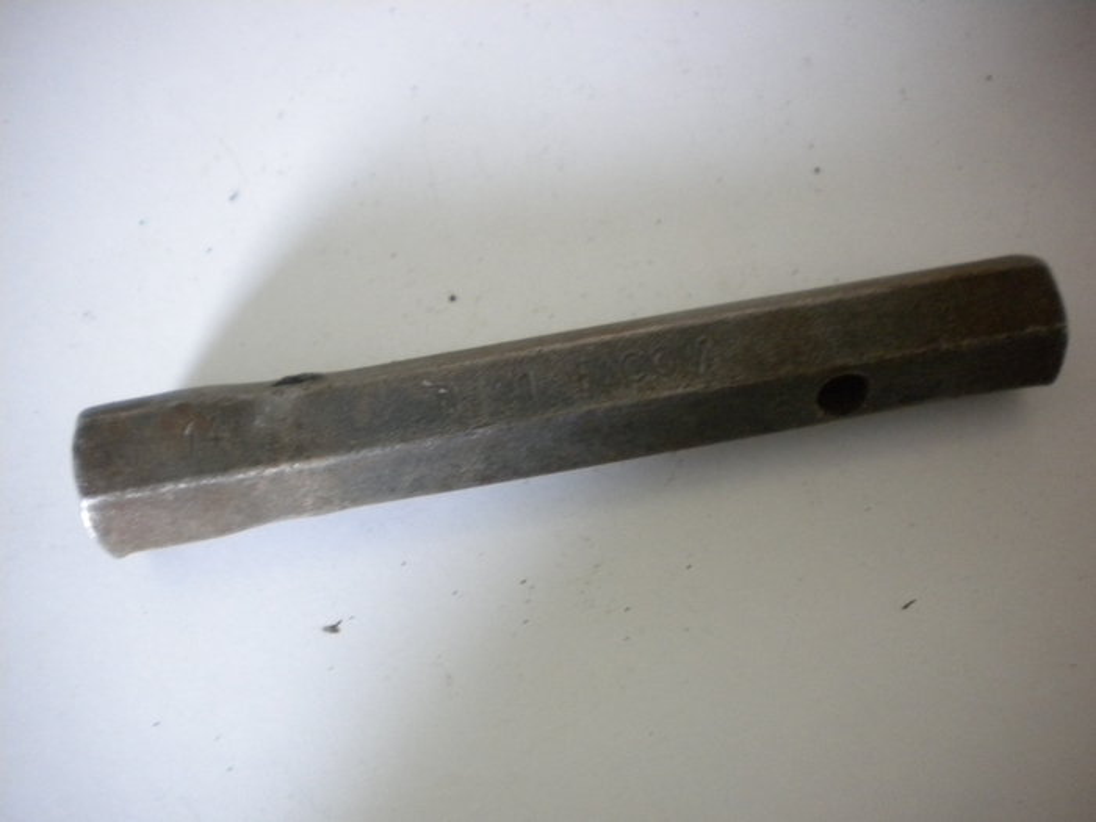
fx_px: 1108
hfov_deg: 52.6
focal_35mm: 35
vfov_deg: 40.7
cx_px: 548
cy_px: 411
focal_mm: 6.3
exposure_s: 1/19.4
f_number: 3.1
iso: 400
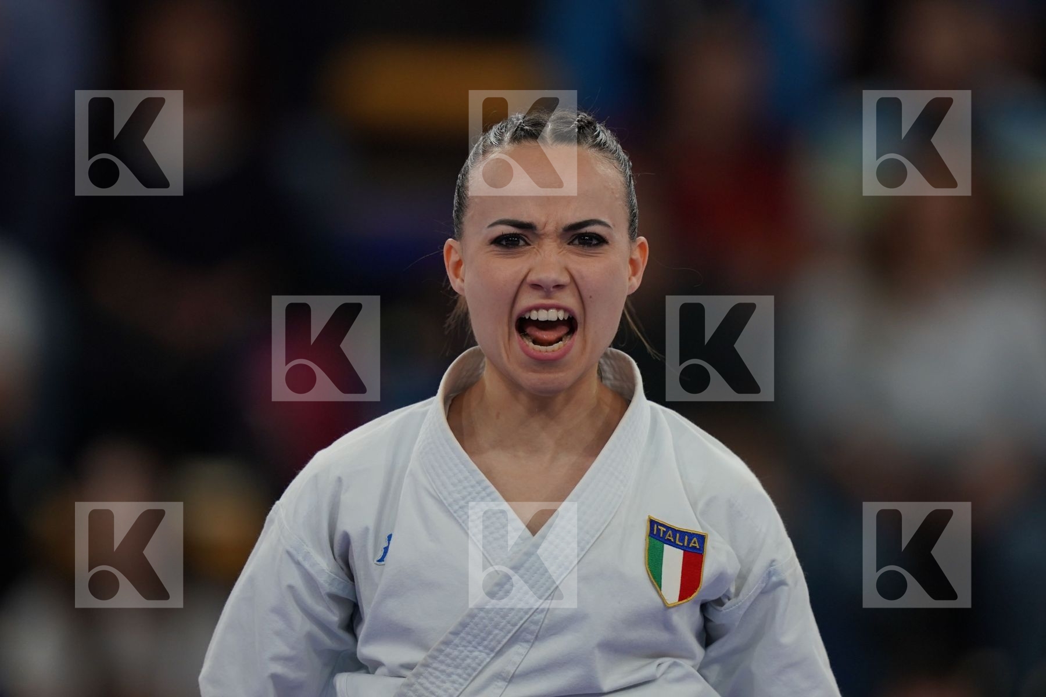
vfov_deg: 2.3
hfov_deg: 3.4
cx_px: 523
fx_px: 17432
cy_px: 348
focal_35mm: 600
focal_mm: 400
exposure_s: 1/500
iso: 640
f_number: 2.8
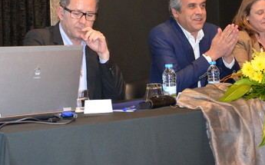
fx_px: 556
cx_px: 122
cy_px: 45
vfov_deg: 16.8
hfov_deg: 26.8
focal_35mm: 77
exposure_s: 1/60
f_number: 4.2
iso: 3200
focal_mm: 30
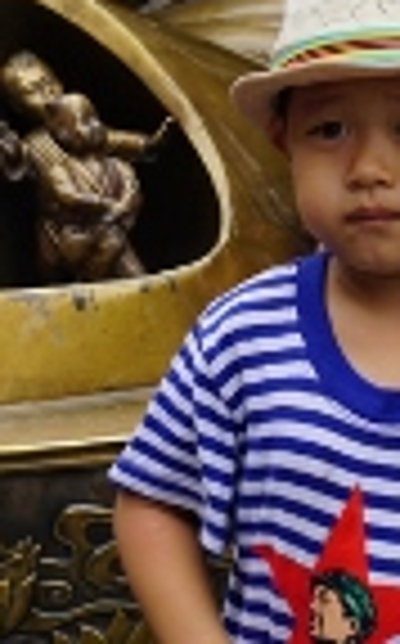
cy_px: 536
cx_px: 501
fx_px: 6358
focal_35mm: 363
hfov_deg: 3.6
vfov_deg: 5.8
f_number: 6.3
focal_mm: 85
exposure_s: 1/160
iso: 100
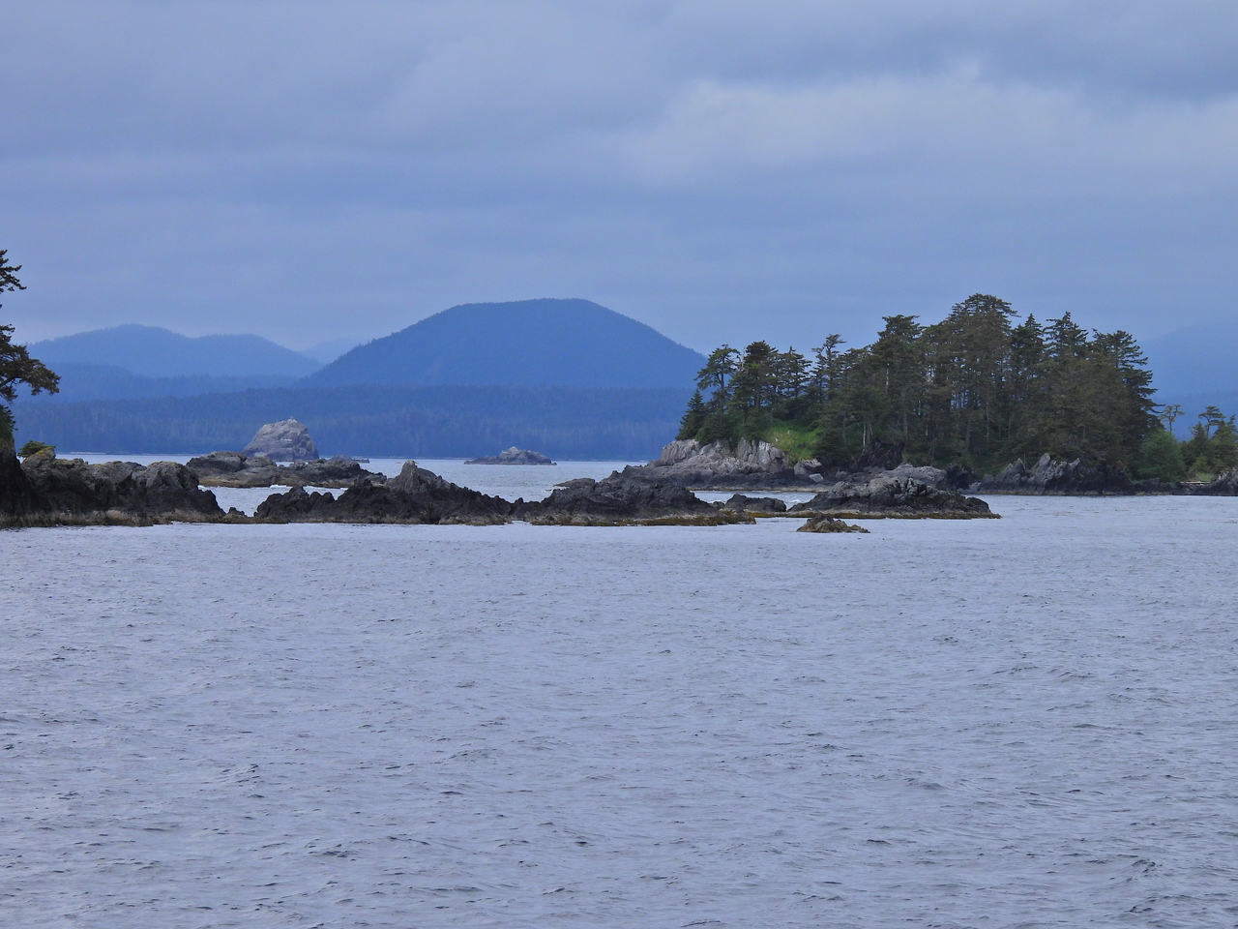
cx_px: 619
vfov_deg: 7.4
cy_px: 464
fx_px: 7153
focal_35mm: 200
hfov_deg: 9.9
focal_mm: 35.7
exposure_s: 1/1250
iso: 100
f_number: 4.5
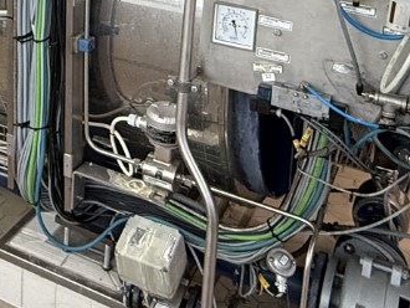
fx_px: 723
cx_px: 53
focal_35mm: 61
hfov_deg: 30.5
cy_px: -114
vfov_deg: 21.3
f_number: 2.2
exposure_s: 1/100
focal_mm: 2.22
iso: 320
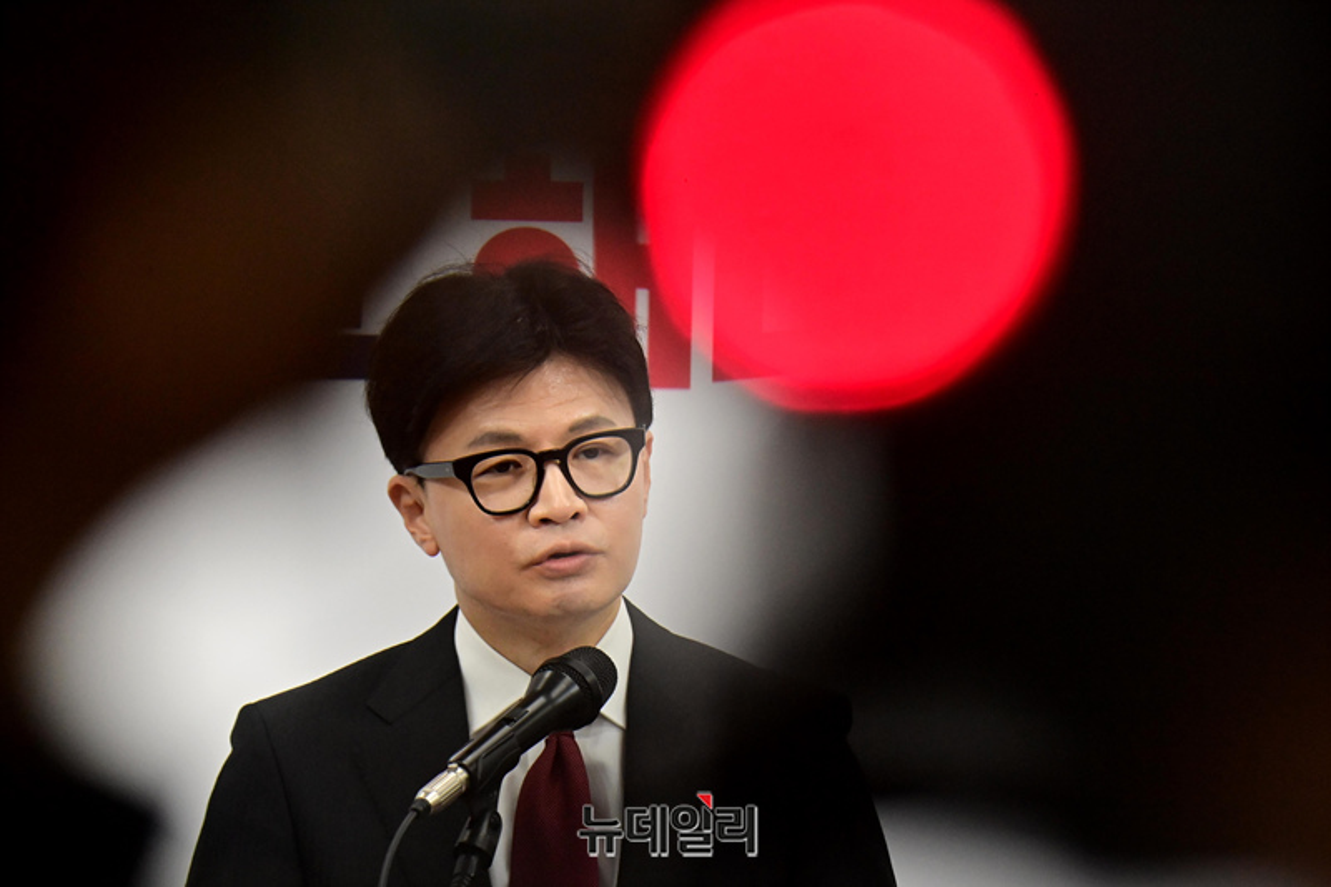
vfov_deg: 6.9
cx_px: 666
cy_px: 444
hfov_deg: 10.3
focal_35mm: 200
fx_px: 7392
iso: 6400
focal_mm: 200
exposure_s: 1/400
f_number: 6.3
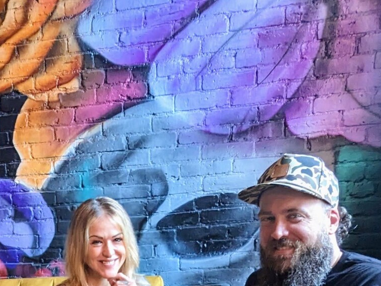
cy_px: 379
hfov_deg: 33.2
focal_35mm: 54
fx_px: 595
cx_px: 21
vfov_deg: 23.6
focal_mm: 2.35
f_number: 2.2
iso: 383
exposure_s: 1/45.2
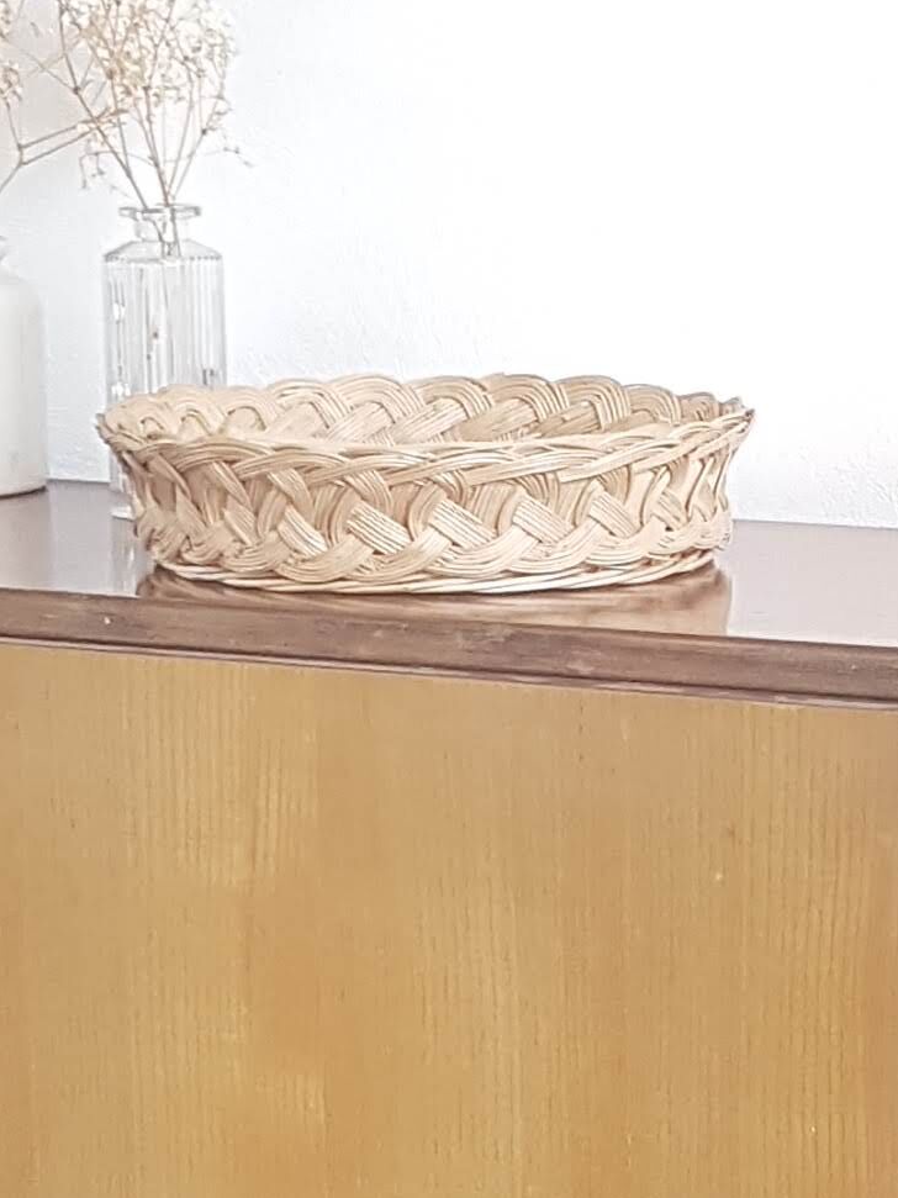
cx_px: 838
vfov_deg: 18.1
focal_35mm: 108
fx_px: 3736
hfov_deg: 13.6
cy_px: 936
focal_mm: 4.2
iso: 125
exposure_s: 1/50
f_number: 1.7
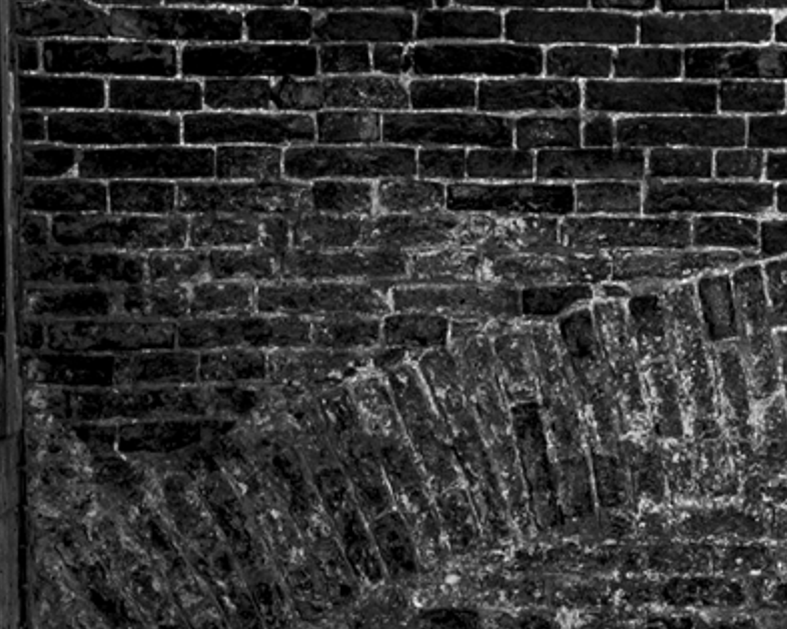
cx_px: 697
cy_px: 797
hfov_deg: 4.3
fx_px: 10476
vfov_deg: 3.4
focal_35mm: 450
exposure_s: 1/50
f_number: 5.6
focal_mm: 98
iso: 200
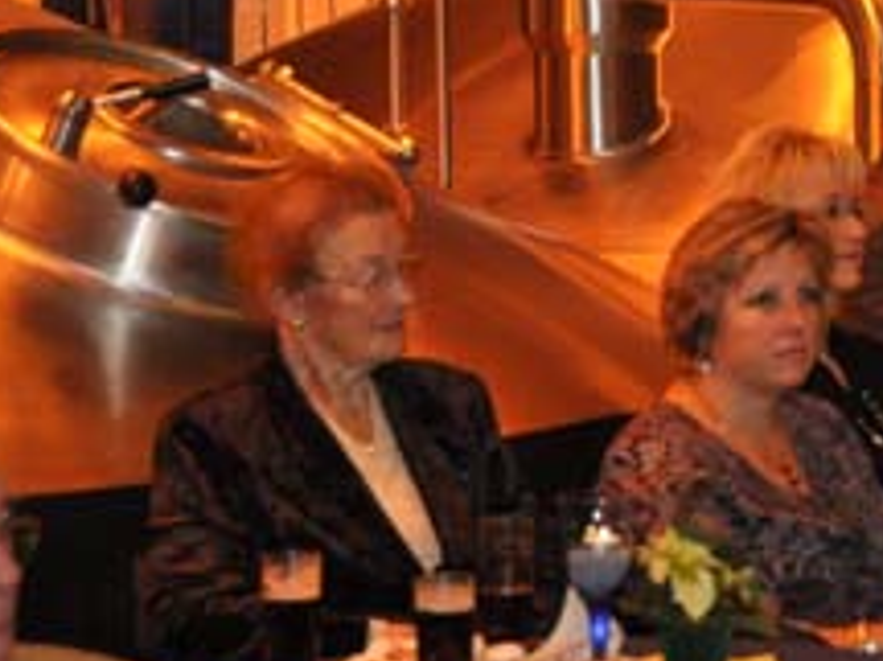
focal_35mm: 209
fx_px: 5328
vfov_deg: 7.1
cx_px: 912
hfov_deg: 9.4
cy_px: 88
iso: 1100
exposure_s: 1/60
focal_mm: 52
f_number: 4.8
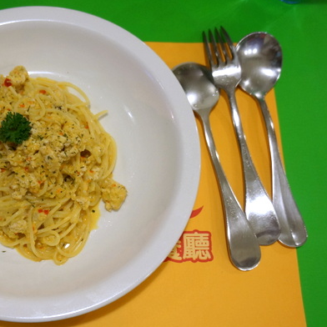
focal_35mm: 44
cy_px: 174
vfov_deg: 38.6
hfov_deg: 37.6
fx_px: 467
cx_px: 79
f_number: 4
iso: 640
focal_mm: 21
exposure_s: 1/60
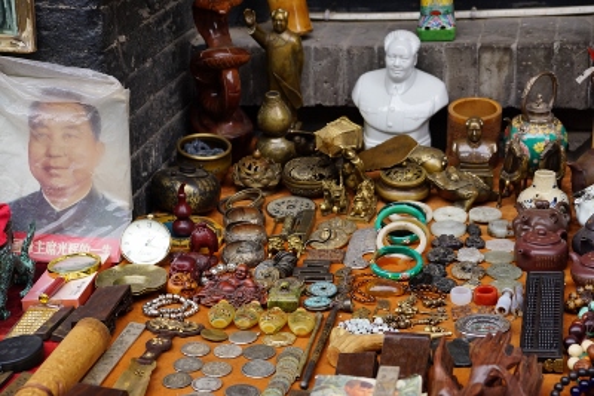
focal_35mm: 82
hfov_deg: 24.6
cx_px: 297
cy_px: 198
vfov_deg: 16.6
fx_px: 1362
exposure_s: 1/100
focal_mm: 55
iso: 125
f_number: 5
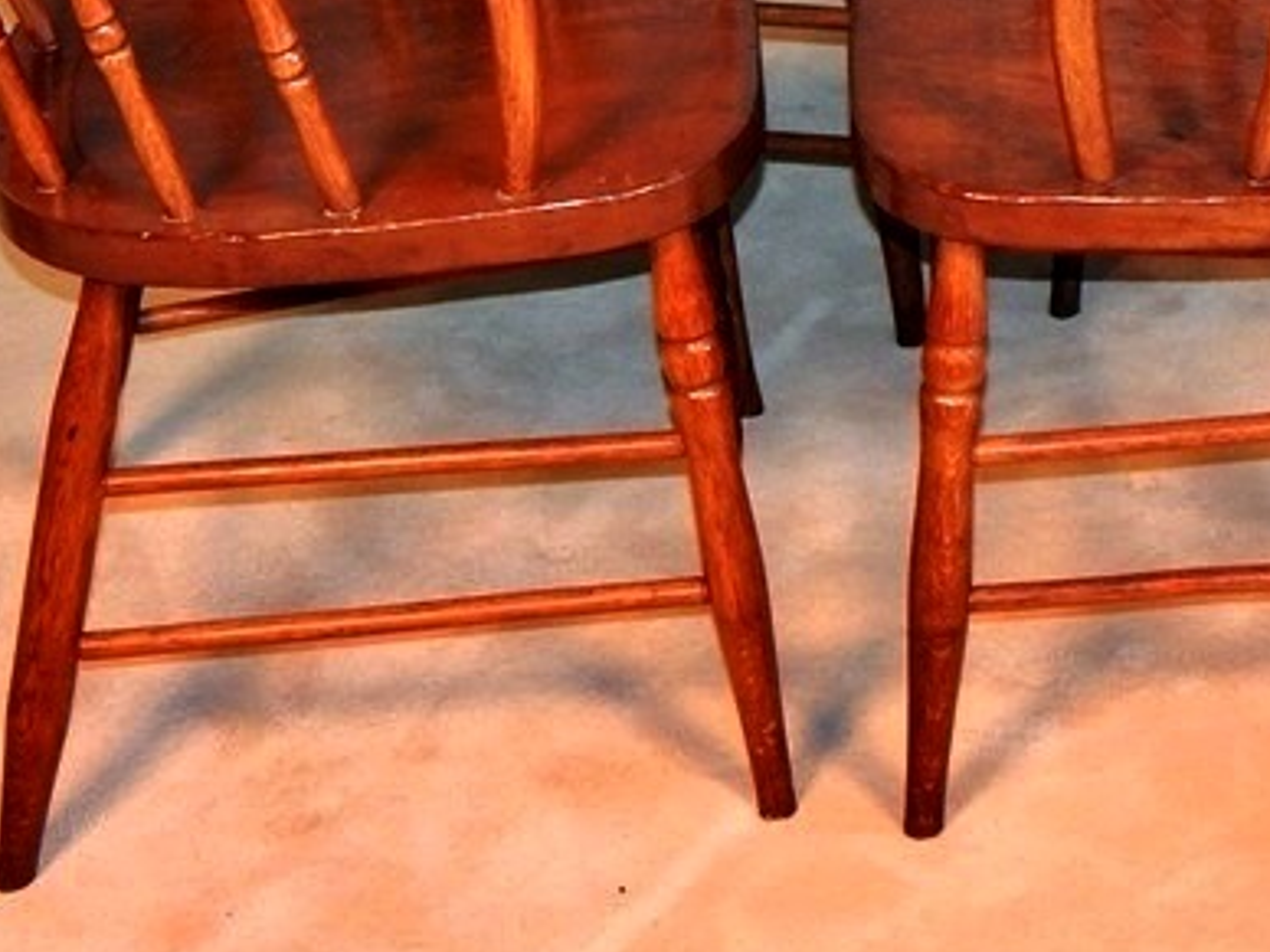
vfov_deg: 14.7
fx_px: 3595
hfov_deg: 19.4
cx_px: 1299
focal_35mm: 98
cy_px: -85
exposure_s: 1/30
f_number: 3.4
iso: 200
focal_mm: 6.8
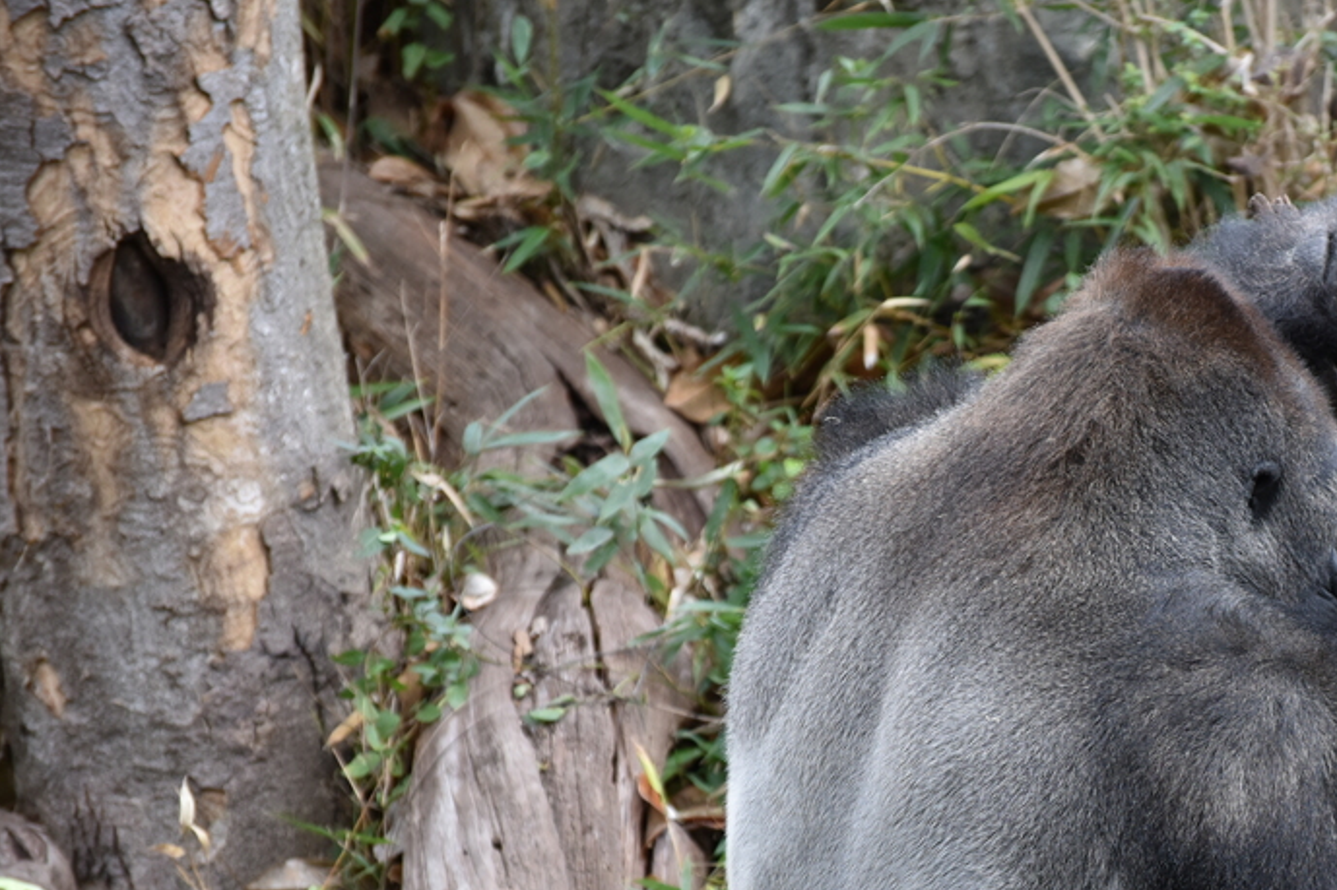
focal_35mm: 316
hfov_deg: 6.5
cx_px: 1203
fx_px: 11732
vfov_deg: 4.3
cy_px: 747
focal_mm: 170
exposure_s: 1/400
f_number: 5
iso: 900
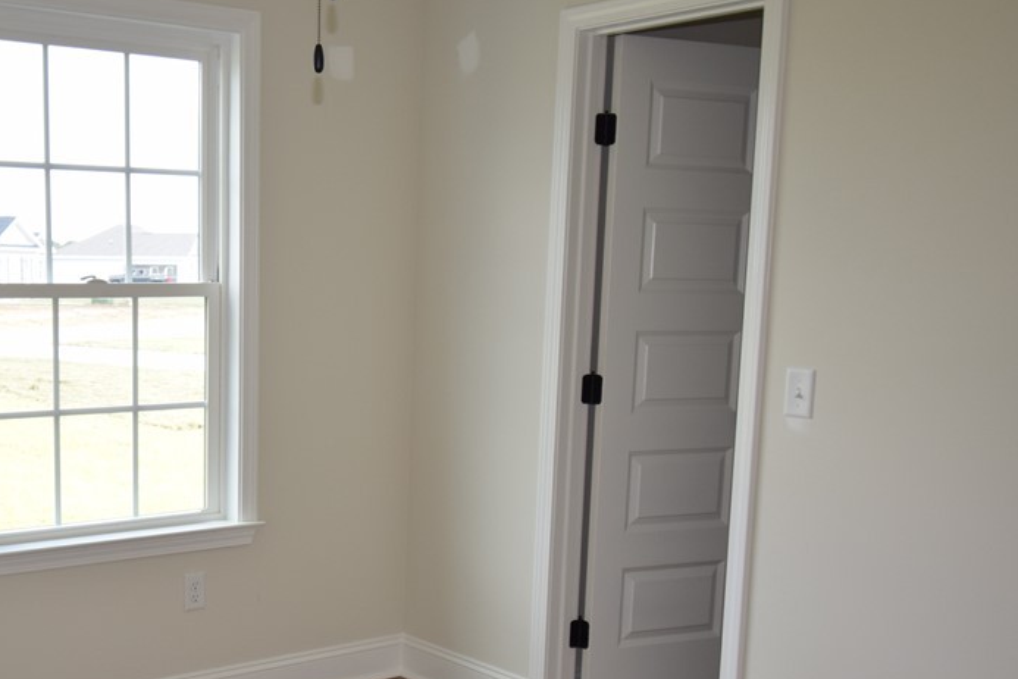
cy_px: 475
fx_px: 1329
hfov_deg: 40.9
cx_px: 276
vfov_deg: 28.4
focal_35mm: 47
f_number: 5.6
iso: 400
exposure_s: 1/125
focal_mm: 20
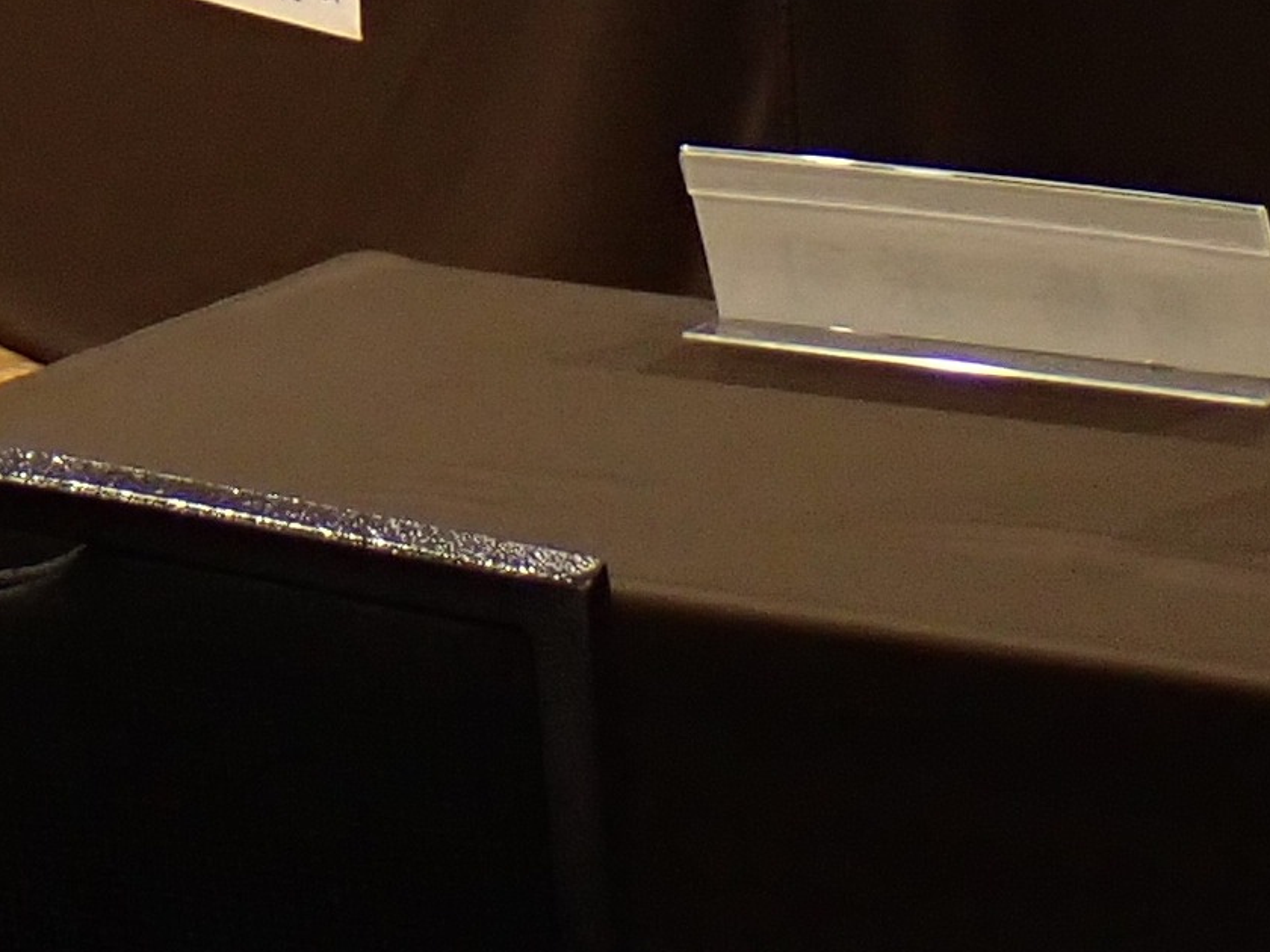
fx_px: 8732
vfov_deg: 6.0
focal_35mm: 238
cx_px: -995
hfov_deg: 8.0
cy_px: -1195
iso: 250
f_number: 3.2
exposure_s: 1/50
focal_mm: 9.01
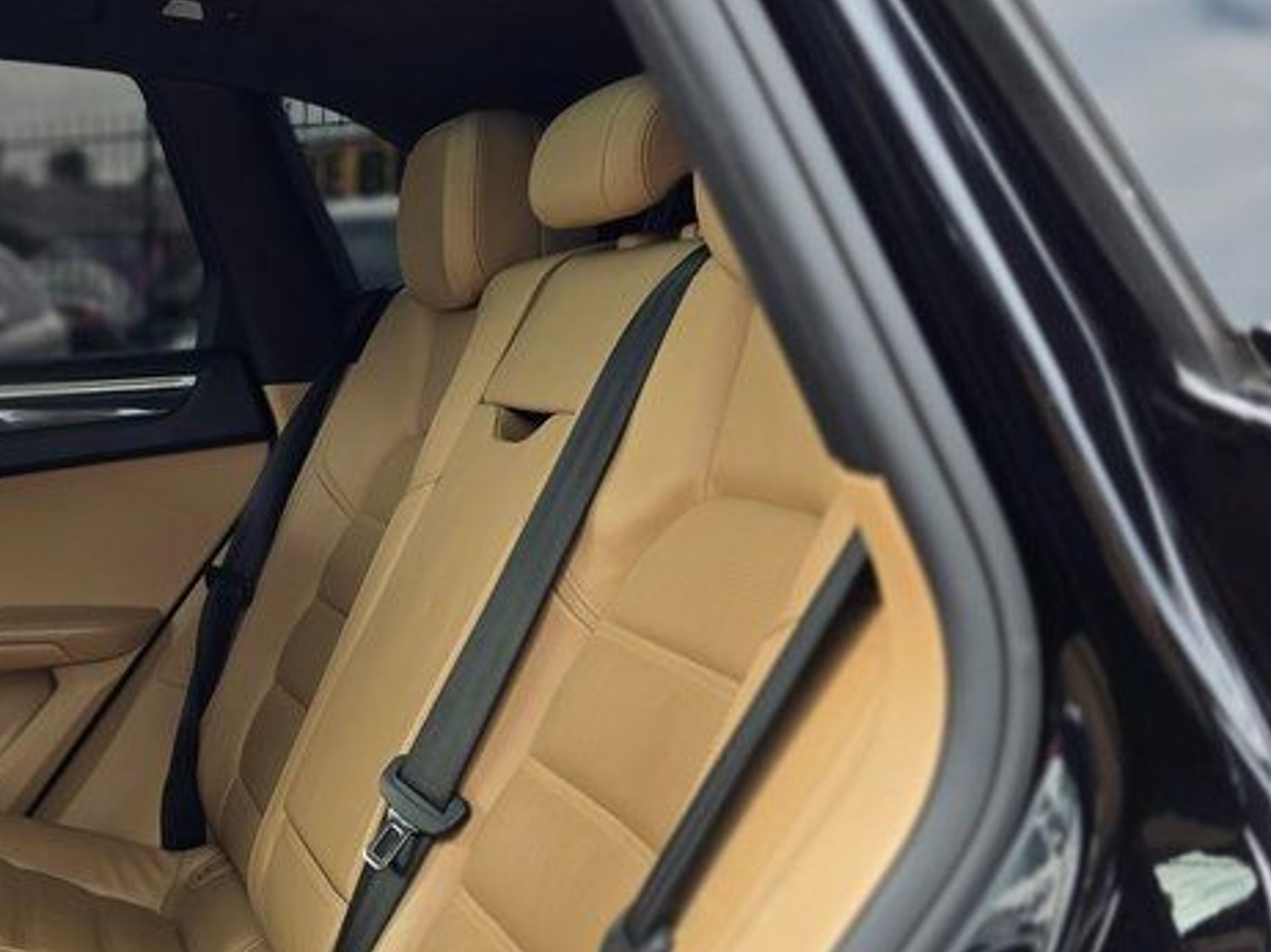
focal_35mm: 51
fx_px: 1872
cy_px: 647
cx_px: -85
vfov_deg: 28.3
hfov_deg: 33.3
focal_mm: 6.3
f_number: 1.7
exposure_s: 1/180
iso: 40
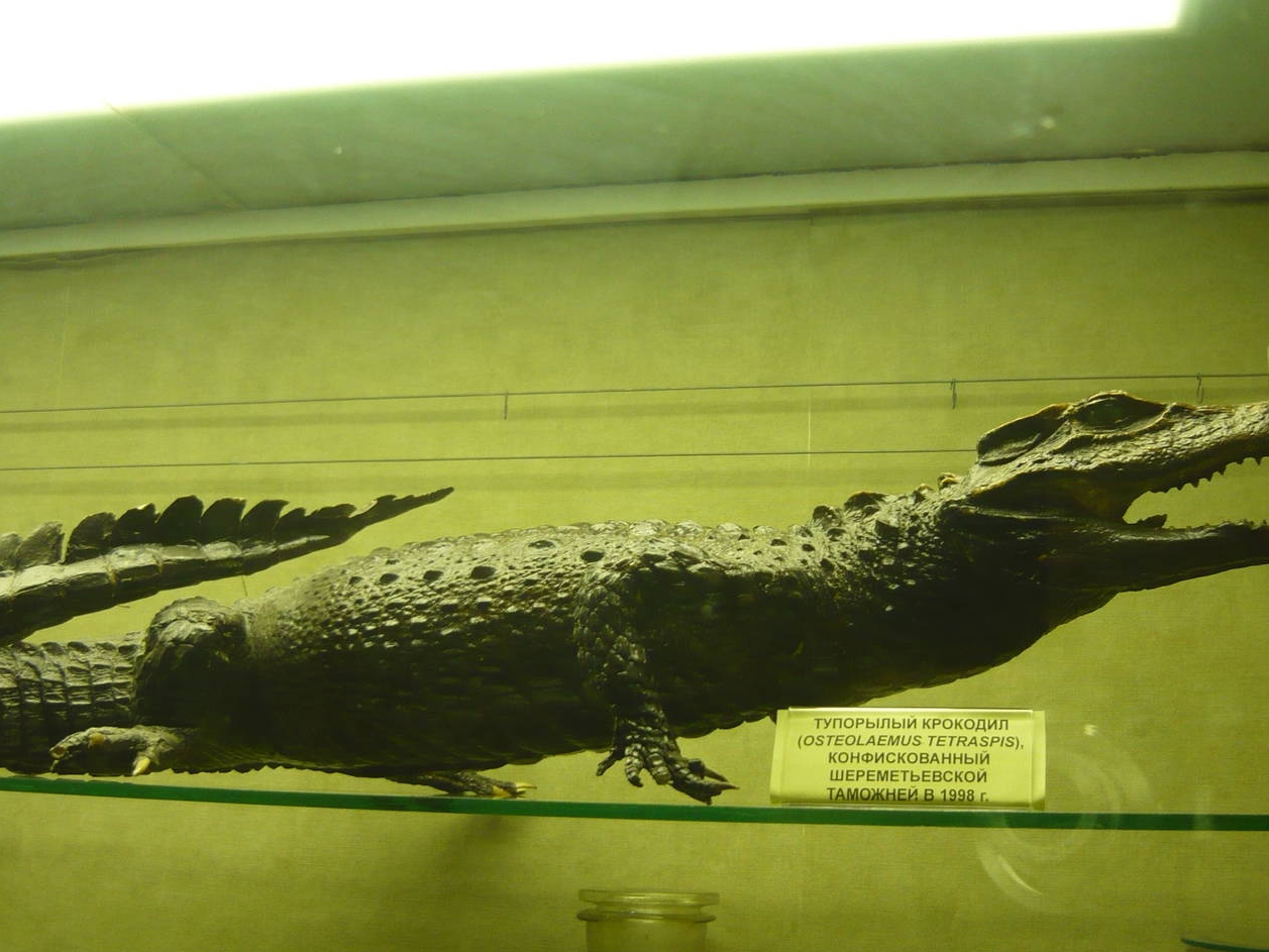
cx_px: 645
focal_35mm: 42
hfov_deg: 44.8
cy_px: 478
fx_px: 1540
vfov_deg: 34.4
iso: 250
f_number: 2.8
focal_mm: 5.5
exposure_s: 1/60
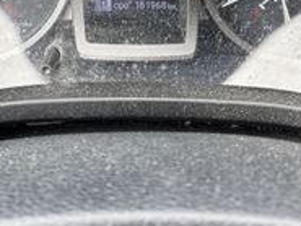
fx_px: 513
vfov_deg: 23.2
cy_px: -27
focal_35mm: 59
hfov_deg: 32.6
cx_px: 120
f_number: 1.6
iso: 40
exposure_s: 1/111
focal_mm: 5.96
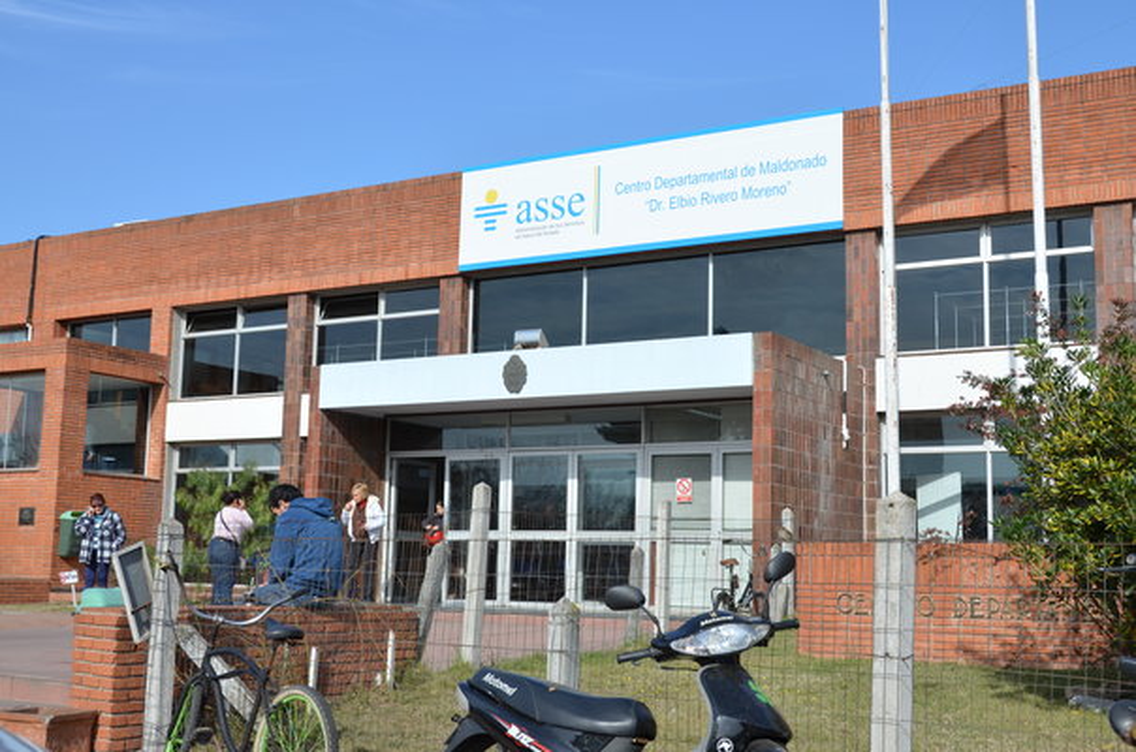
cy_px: 376
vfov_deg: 31.8
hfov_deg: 46.5
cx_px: 568
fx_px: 1323
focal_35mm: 42
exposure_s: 1/640
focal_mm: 28
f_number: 8
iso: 250
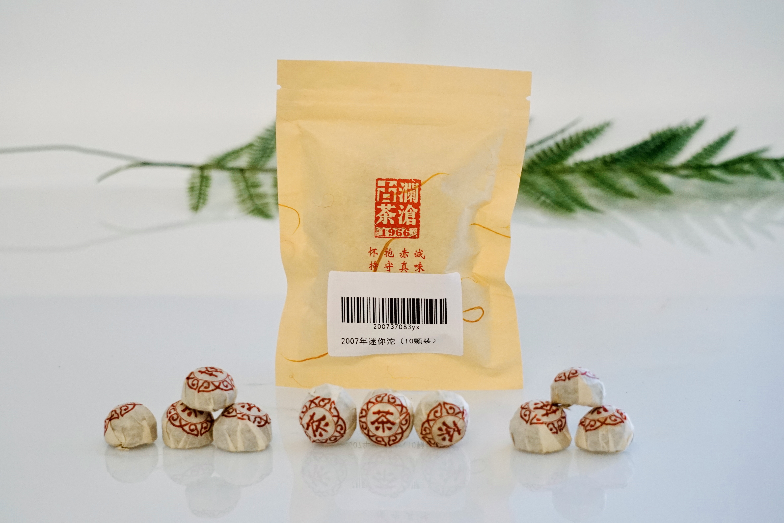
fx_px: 3071
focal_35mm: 141
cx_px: 392
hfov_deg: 14.5
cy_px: 262
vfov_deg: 9.7
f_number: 5.6
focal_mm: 94
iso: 1600
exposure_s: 1/160
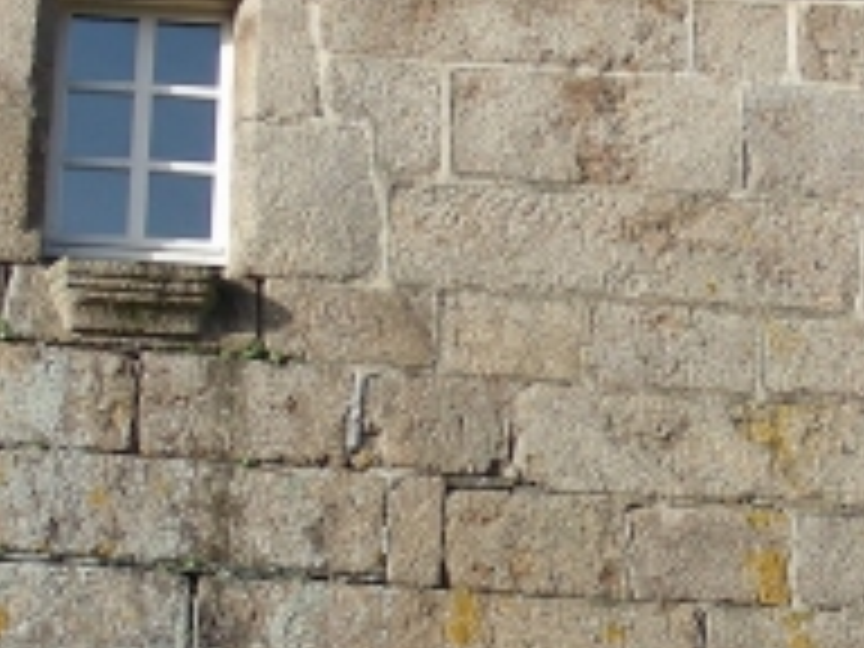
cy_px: 405
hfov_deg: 14.5
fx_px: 3370
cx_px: 711
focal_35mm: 135
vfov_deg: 11.0
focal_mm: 6.3
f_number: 4
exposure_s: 1/243
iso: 50
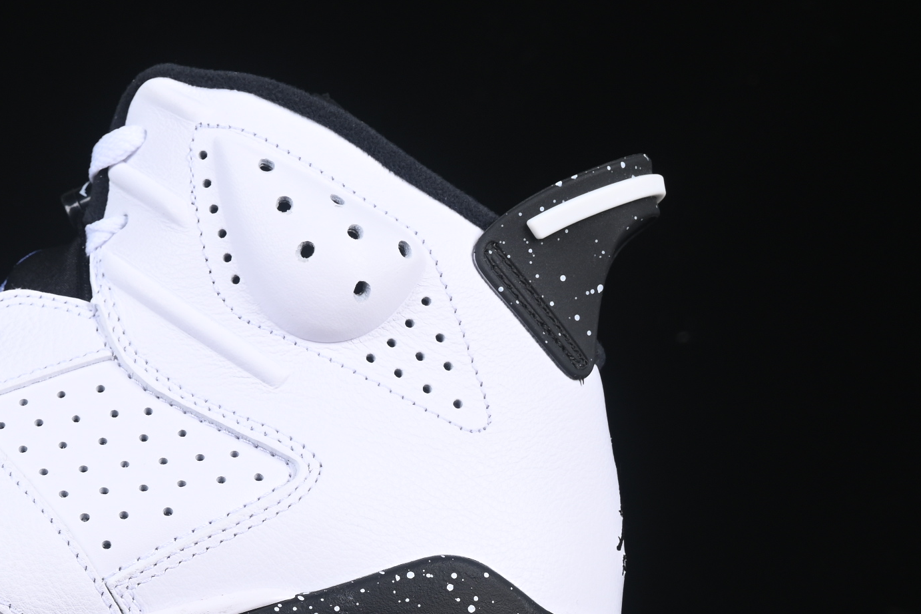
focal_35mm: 151
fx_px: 3863
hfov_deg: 13.4
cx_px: 24
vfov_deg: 9.1
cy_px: 393
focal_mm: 50
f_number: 8
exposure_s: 1/100
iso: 160
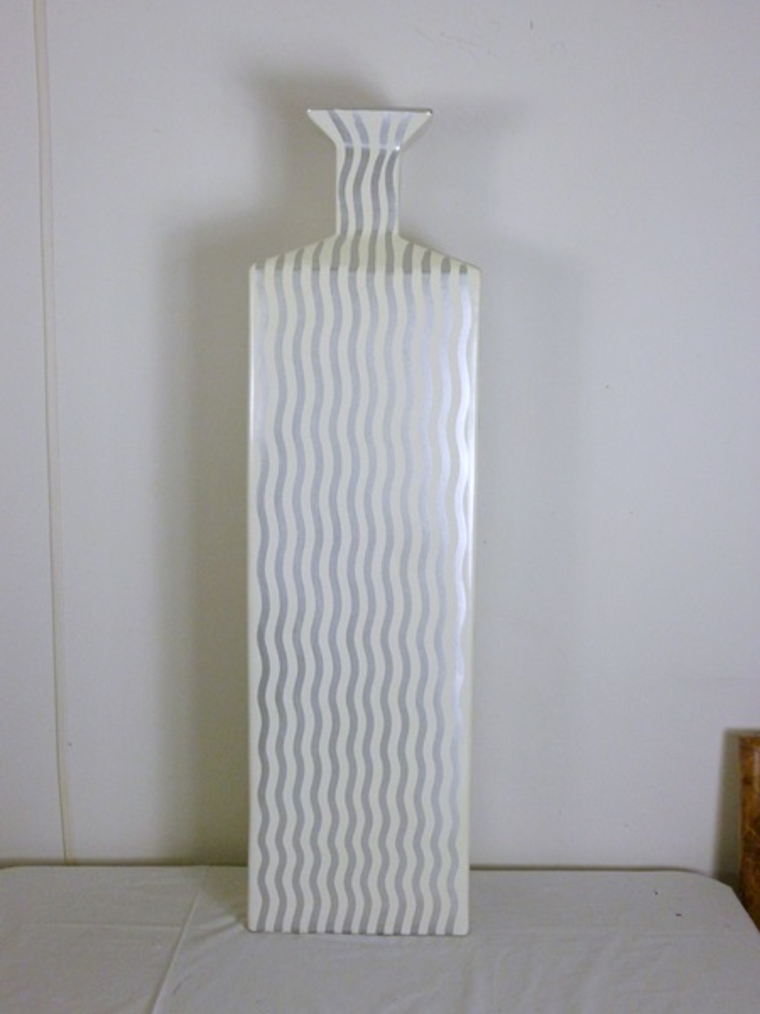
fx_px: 1054
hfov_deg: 39.7
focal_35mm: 36
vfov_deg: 51.4
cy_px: 507
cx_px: 380
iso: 400
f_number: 3.6
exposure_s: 1/400
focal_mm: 6.5
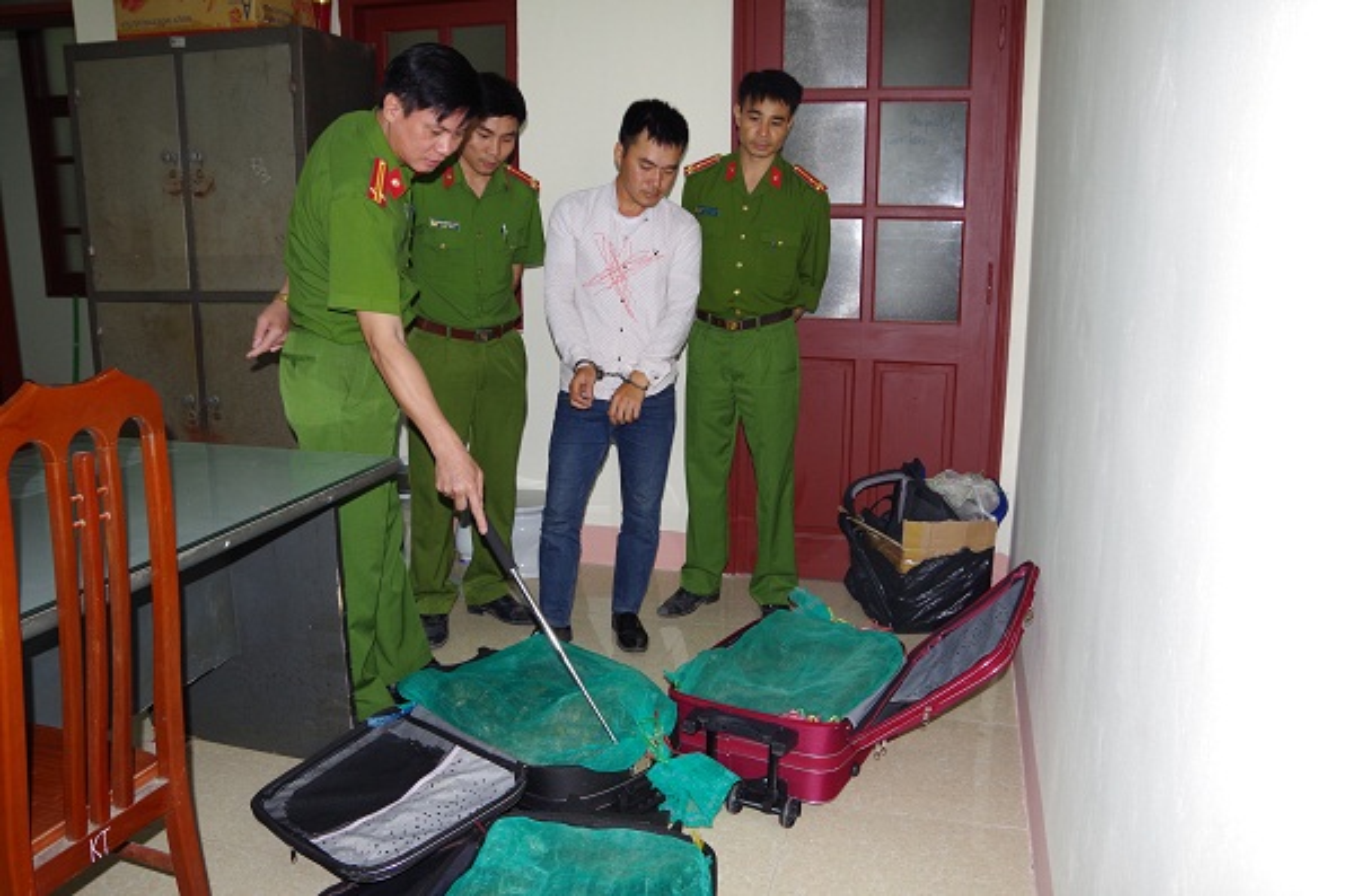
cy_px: 448
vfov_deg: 47.7
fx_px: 1013
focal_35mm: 27
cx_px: 677
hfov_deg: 67.5
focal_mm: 18
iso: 400
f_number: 5.6
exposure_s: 1/80
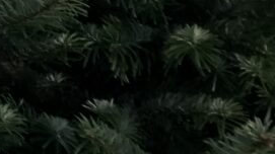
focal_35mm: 173
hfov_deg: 10.9
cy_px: -332
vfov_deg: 6.3
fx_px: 1261
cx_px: -350
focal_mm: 3.99
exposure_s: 1/319
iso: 20
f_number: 1.8
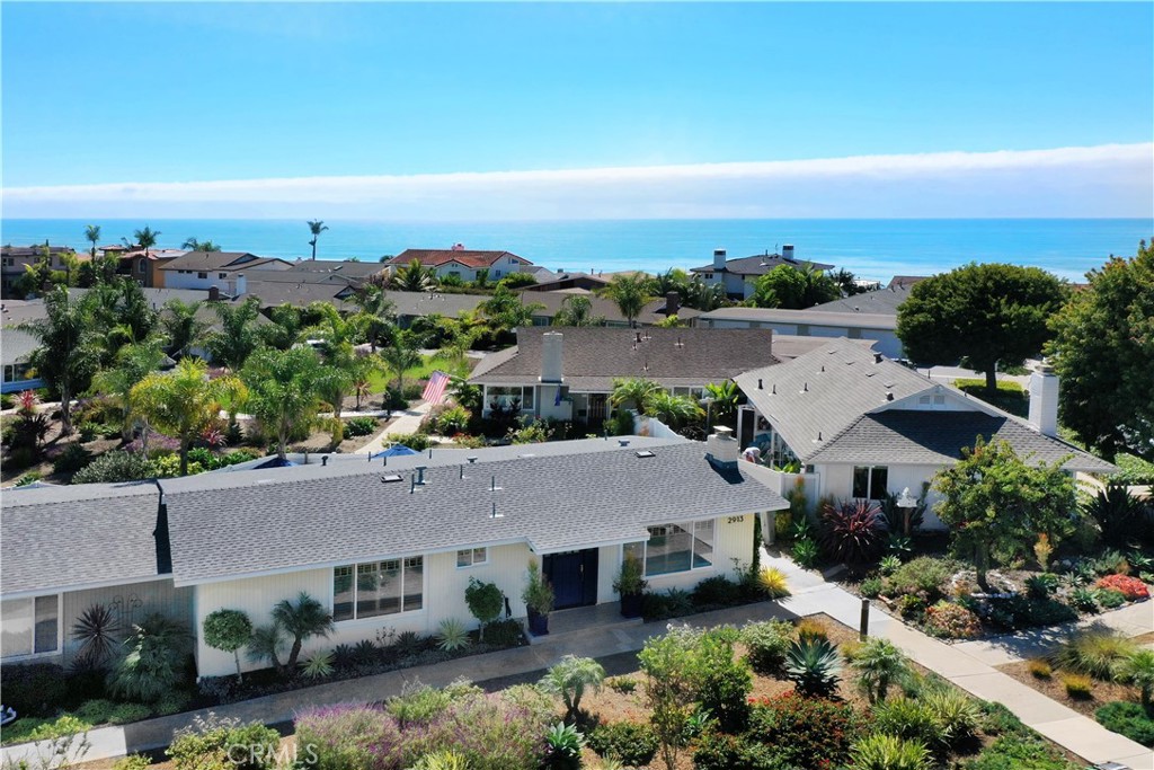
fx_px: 898
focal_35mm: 28
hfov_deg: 65.5
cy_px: 385
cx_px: 577
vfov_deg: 46.4
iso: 100
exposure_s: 1/640
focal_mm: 10.26
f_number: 6.3
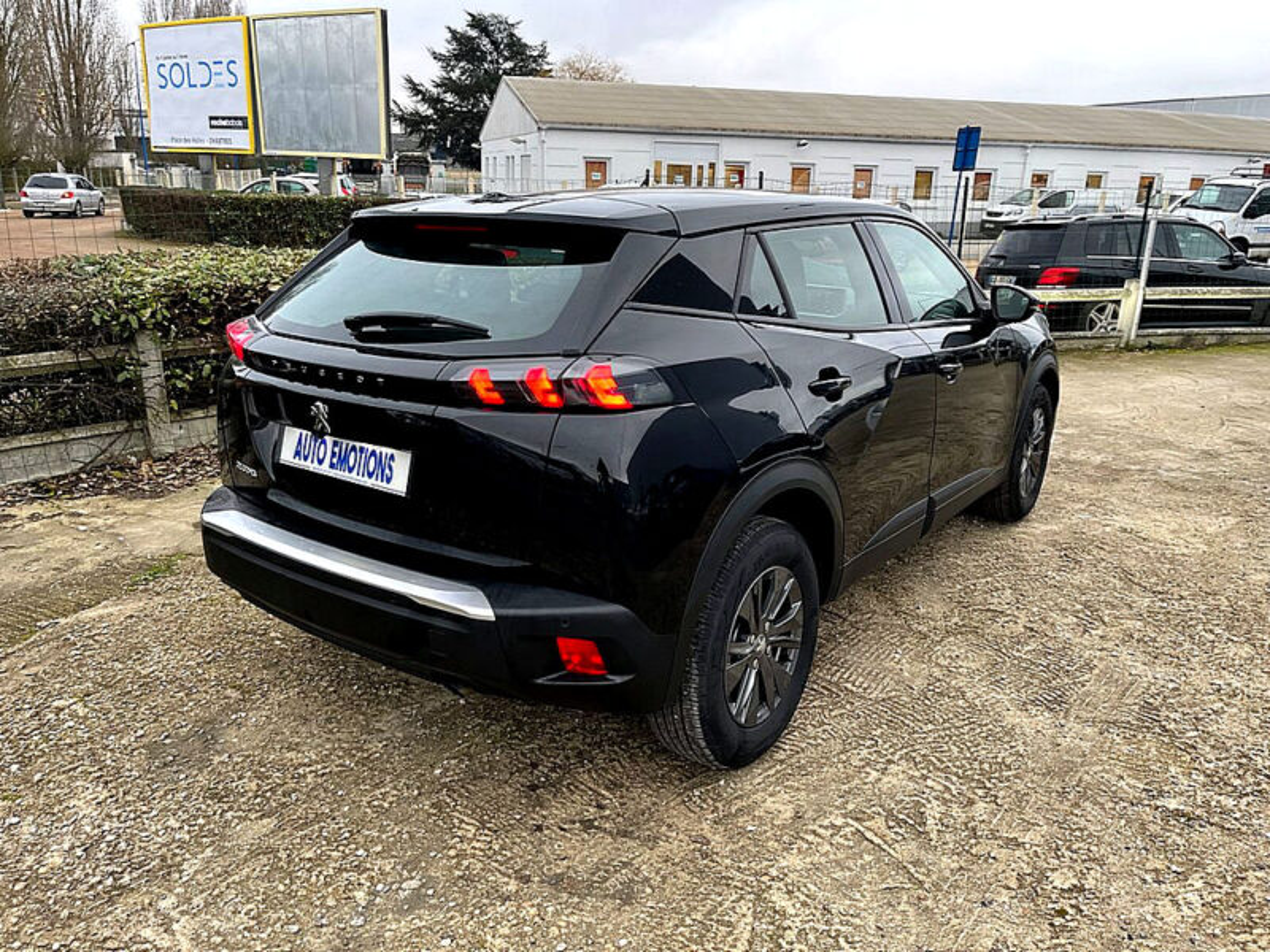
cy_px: 476
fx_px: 954
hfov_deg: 67.3
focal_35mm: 26
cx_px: 635
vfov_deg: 53.1
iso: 125
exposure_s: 1/119
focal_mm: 5.1
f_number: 1.6
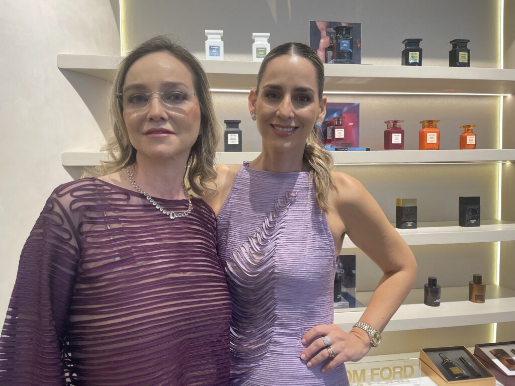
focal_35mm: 26
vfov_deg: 53.1
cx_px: 258
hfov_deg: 67.3
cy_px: 193
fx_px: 387
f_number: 1.6
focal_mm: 4.2
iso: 80
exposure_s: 1/100
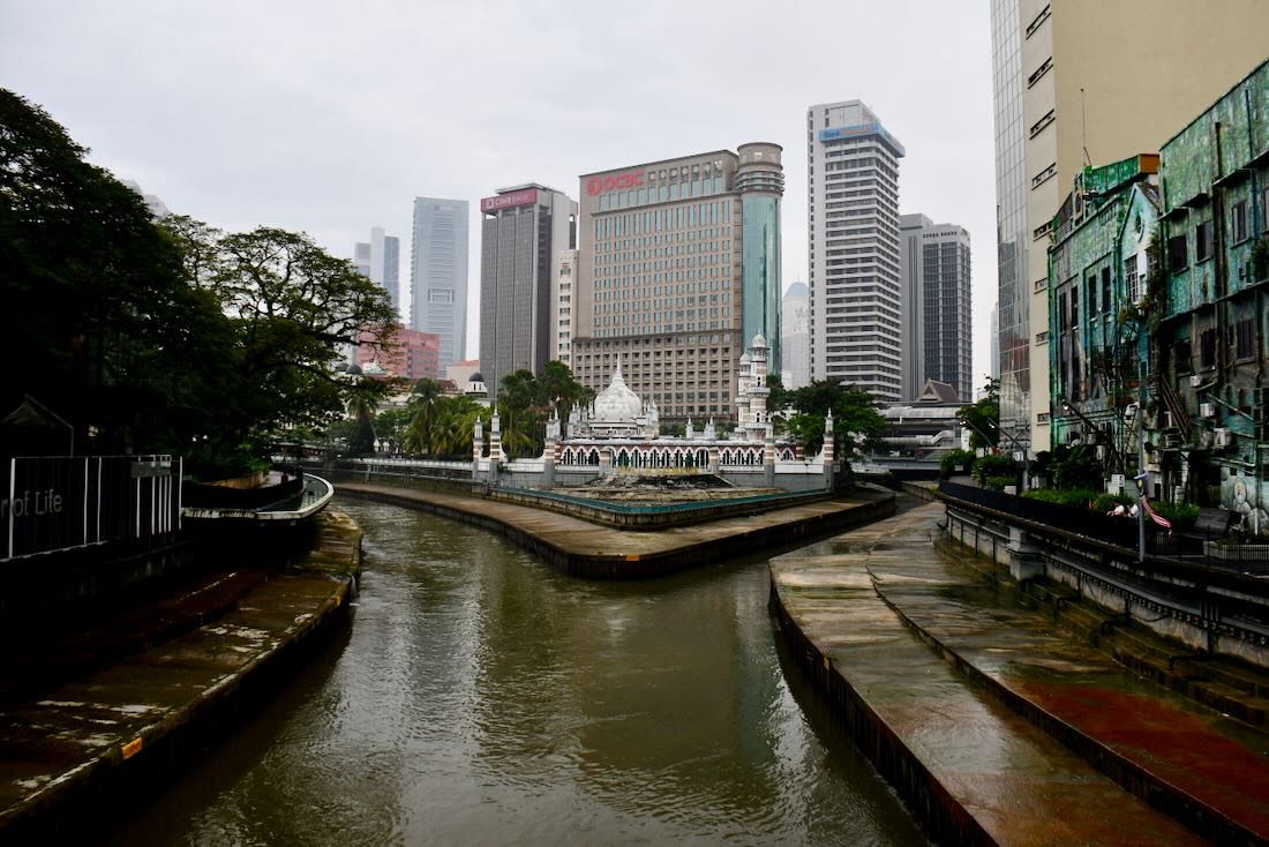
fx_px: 952
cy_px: 424
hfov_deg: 67.4
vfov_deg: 48.0
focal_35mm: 27
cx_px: 634
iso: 280
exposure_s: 1/250
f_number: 5.6
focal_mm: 18
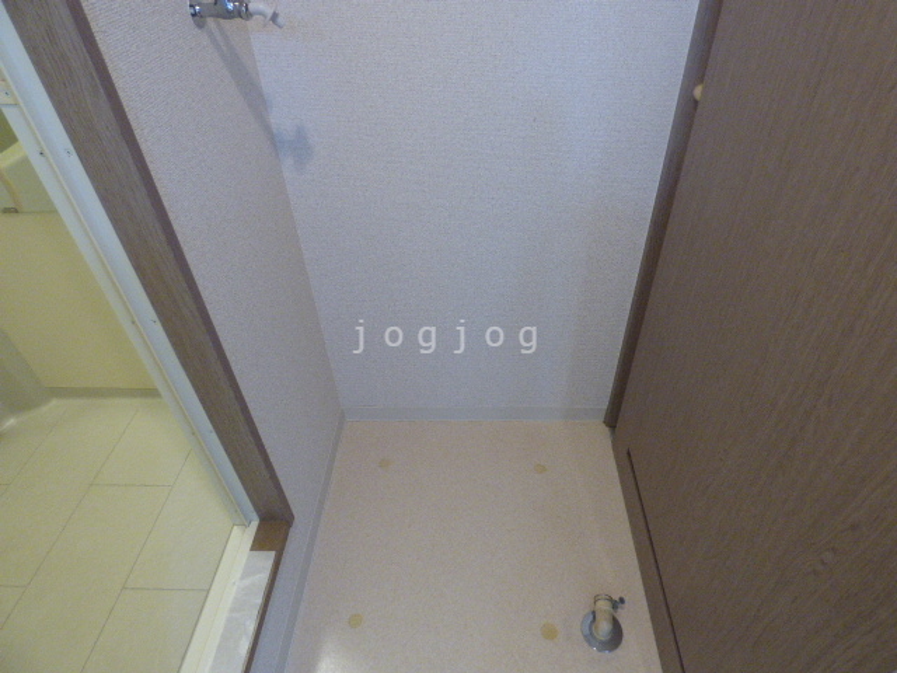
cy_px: 336
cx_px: 448
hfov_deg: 81.7
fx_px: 518
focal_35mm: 20
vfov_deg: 66.0
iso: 400
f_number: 2.8
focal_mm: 3.58
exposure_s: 1/25
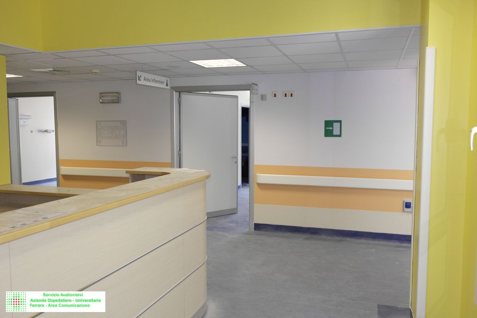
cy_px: 159
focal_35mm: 30
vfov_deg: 43.6
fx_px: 397
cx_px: 238
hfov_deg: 61.9
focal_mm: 20
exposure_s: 1/80
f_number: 3.5
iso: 400
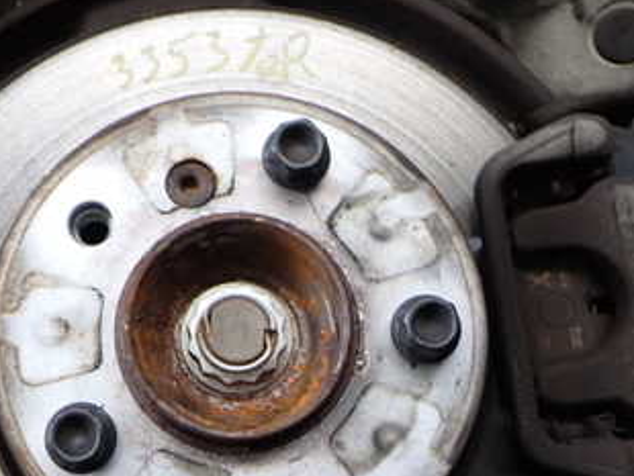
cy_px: 351
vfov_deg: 25.0
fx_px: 1063
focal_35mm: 58
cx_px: 247
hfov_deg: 33.1
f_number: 2.3
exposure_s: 1/125
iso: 200
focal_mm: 5.4
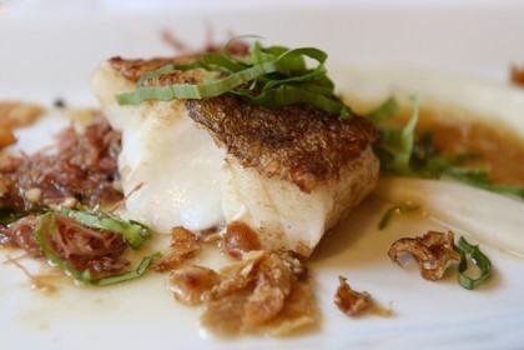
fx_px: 1019
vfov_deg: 19.5
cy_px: 175
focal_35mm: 70
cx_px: 262
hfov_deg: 28.8
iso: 1600
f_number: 4.5
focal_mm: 70
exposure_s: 1/13
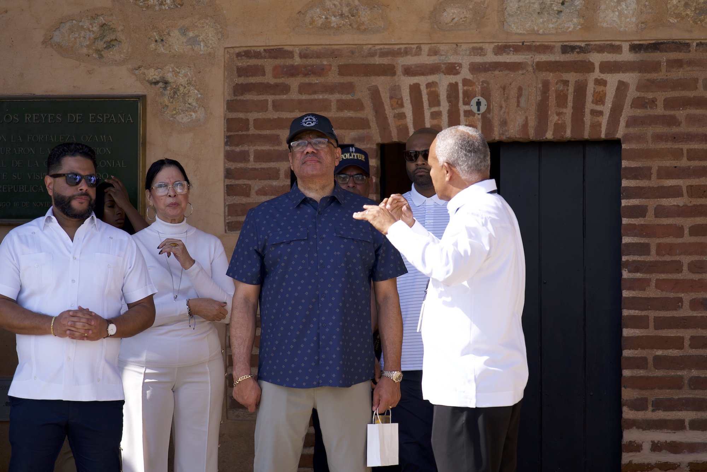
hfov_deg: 19.4
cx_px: 354
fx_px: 2063
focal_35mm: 105
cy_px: 236
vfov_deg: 13.1
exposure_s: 1/320
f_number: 4.5
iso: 80
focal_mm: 105
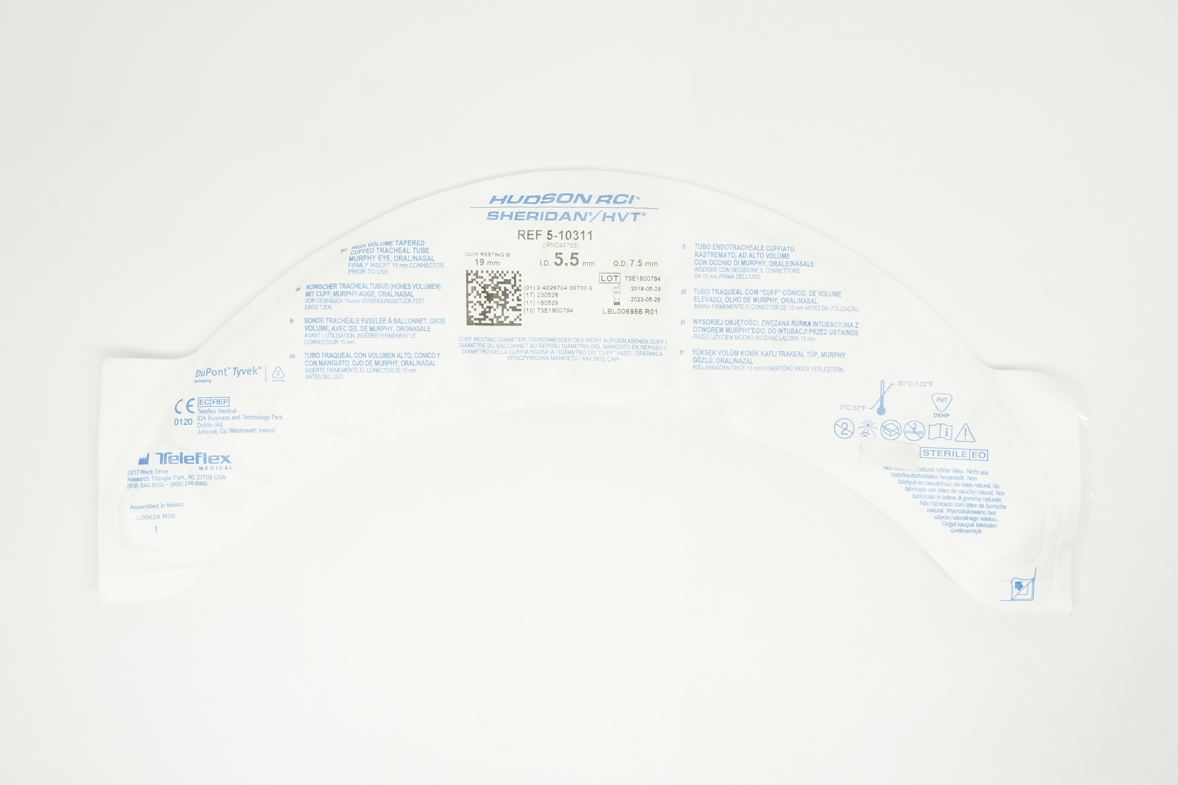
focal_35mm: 39
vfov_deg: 34.6
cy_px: 386
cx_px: 587
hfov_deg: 50.1
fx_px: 1260
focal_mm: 25
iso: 400
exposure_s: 1/15
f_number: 11
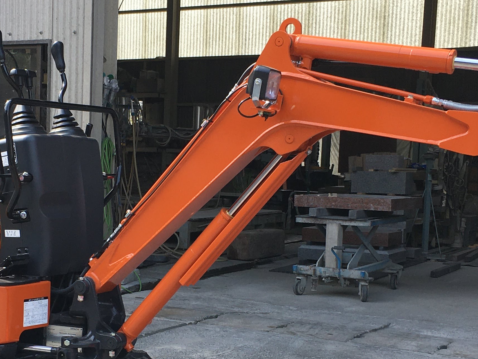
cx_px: 156
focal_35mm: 68
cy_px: 255
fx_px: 939
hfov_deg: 28.4
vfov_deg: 21.5
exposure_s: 1/363
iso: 25
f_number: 2.2
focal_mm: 4.15
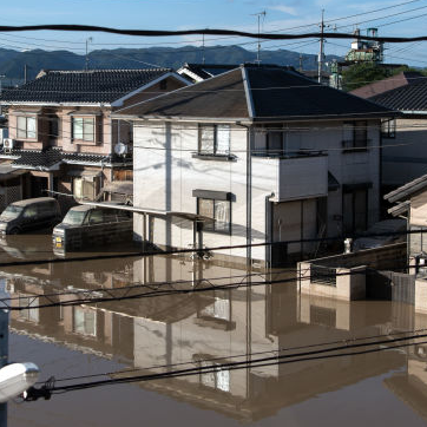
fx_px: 1075
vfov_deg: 22.4
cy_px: 153
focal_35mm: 77
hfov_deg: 22.5
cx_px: 205
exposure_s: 1/5000
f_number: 3.5
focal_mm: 32
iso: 200
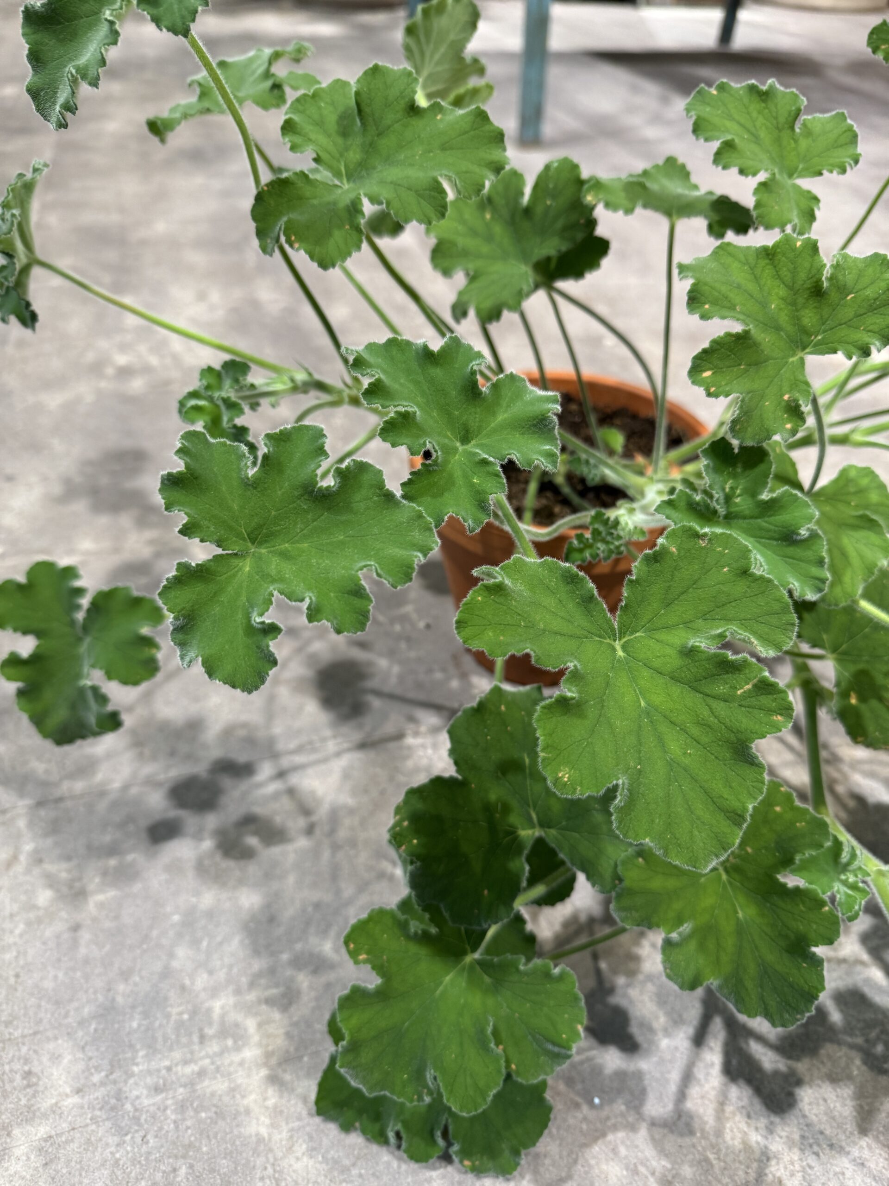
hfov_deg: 56.8
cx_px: 444
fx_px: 822
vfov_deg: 71.6
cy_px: 593
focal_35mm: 24
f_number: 1.78
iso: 200
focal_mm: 6.76
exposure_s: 1/100
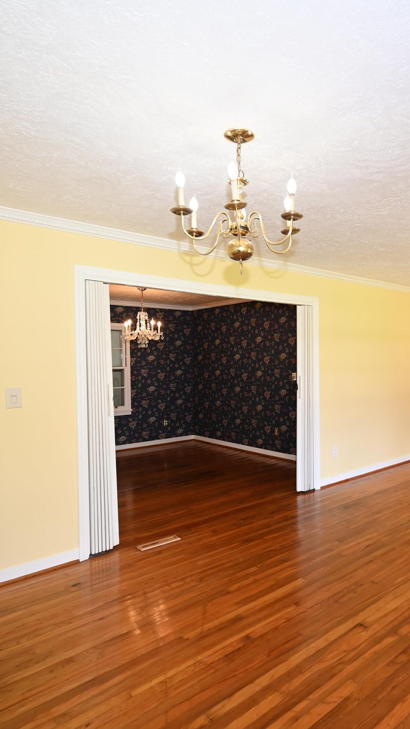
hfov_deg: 48.7
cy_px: 363
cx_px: 274
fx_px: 444
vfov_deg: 78.7
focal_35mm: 23
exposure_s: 1/60
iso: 200
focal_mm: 14
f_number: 4
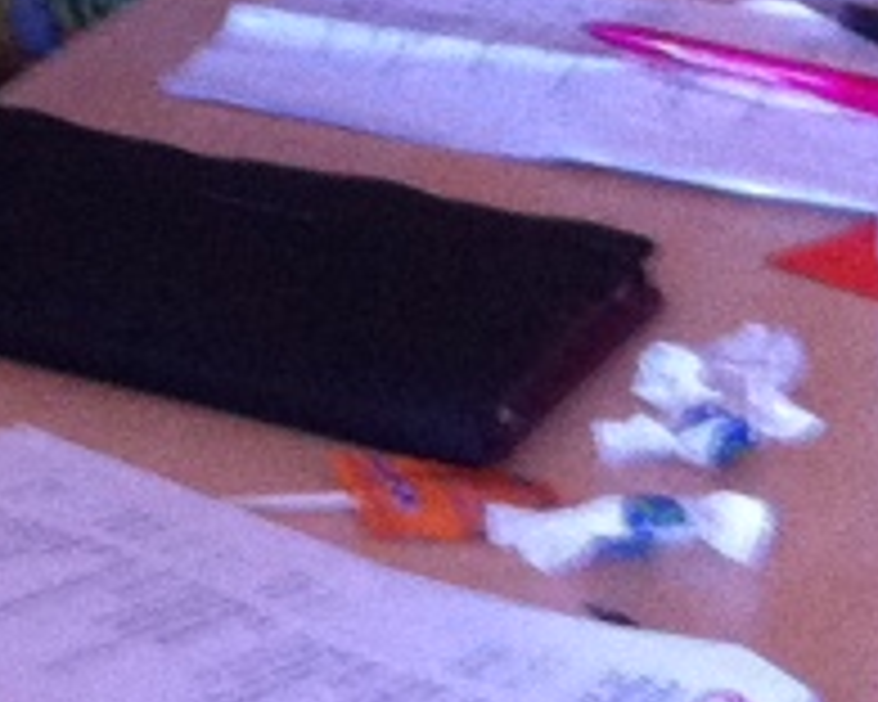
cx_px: -1535
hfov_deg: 7.7
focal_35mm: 227
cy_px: -468
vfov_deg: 6.7
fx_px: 5899
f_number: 2.8
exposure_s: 1/17
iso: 320
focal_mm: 3.85
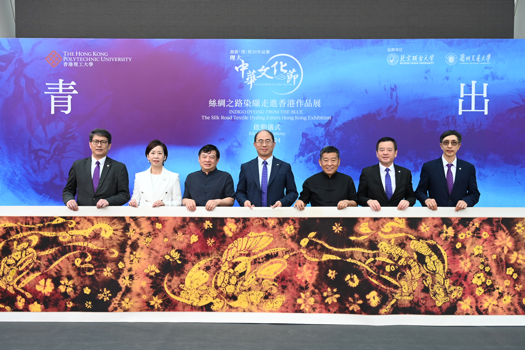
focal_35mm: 35
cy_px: 175
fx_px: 510
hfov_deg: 54.4
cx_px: 262
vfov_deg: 37.9
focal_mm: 35
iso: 200
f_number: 5.6
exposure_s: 1/125
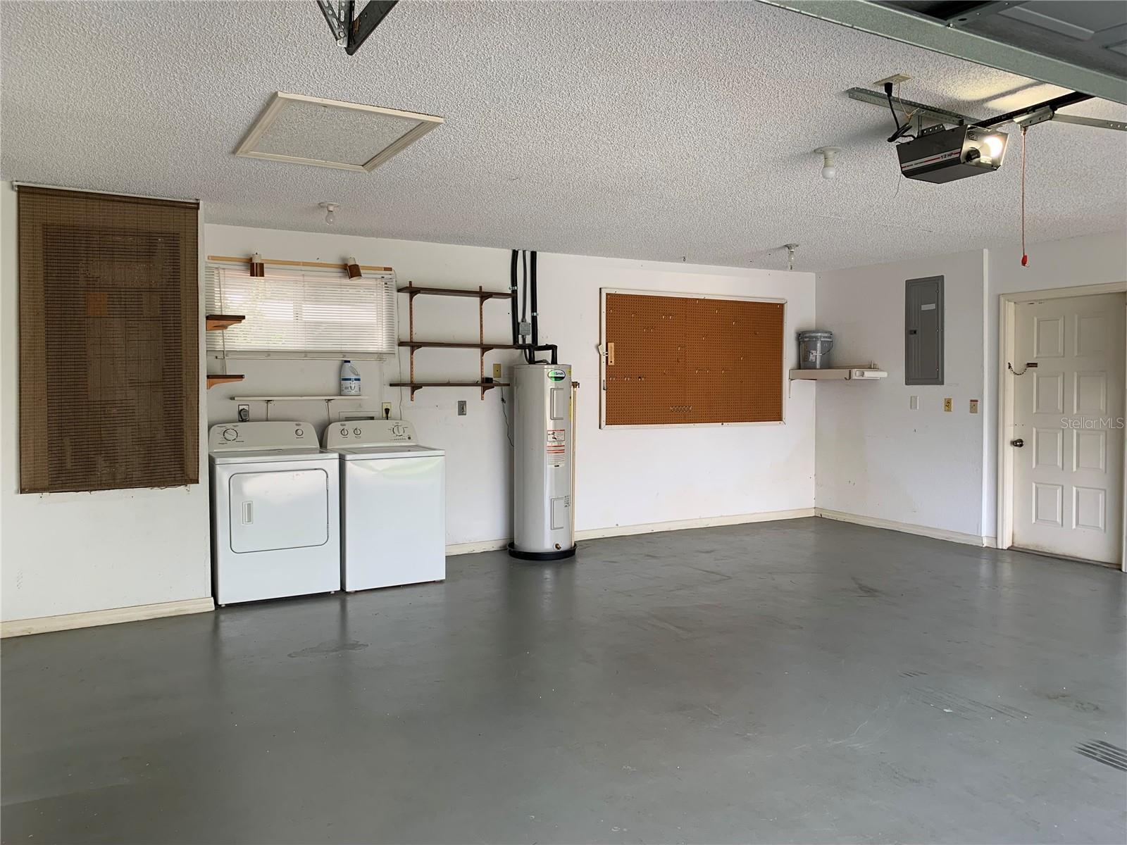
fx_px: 846
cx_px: 564
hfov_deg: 67.3
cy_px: 422
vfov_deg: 53.1
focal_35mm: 26
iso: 40
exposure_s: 1/121
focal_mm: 4.25
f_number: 1.8
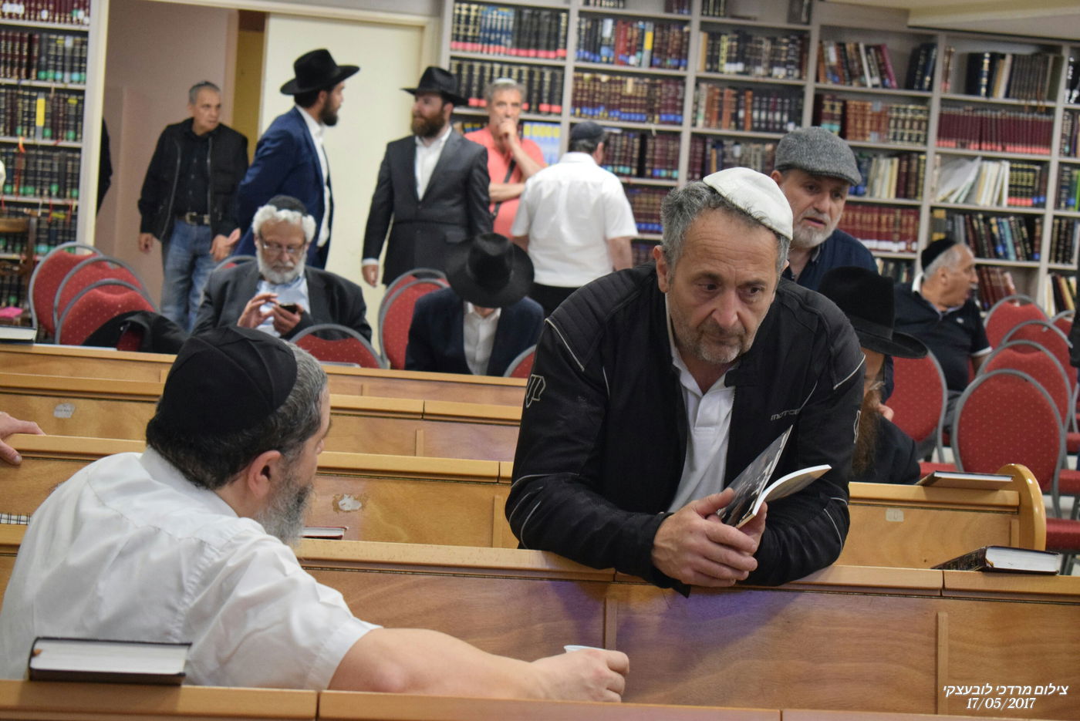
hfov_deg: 24.6
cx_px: 540
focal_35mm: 82
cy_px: 360
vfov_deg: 16.6
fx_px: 2476
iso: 2800
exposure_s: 1/60
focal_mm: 55
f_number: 5.6
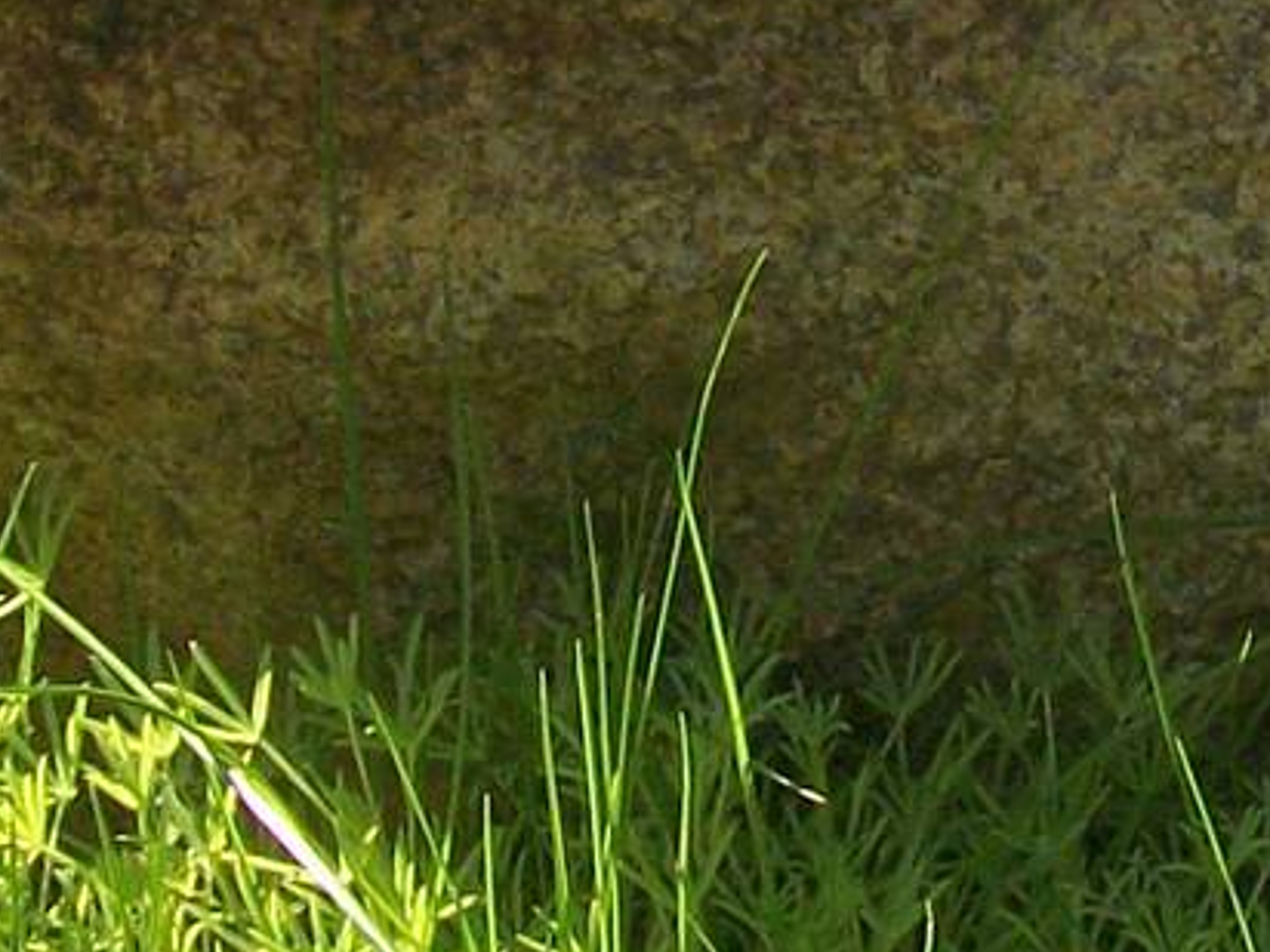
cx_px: 2053
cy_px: -541
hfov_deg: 9.8
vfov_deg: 7.5
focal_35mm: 194
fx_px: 7118
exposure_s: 1/80
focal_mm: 5.7
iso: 80
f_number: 8.8
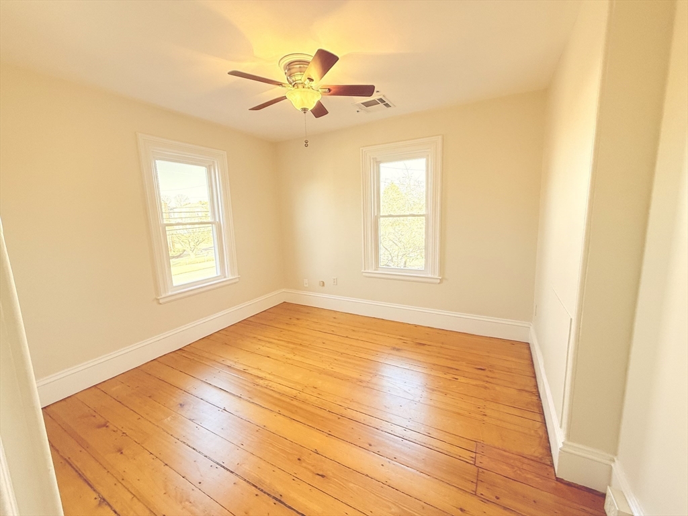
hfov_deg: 102.1
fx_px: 278
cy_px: 258
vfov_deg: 85.7
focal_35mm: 14
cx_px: 344
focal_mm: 2.22
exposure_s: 1/120
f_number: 2.2
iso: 125
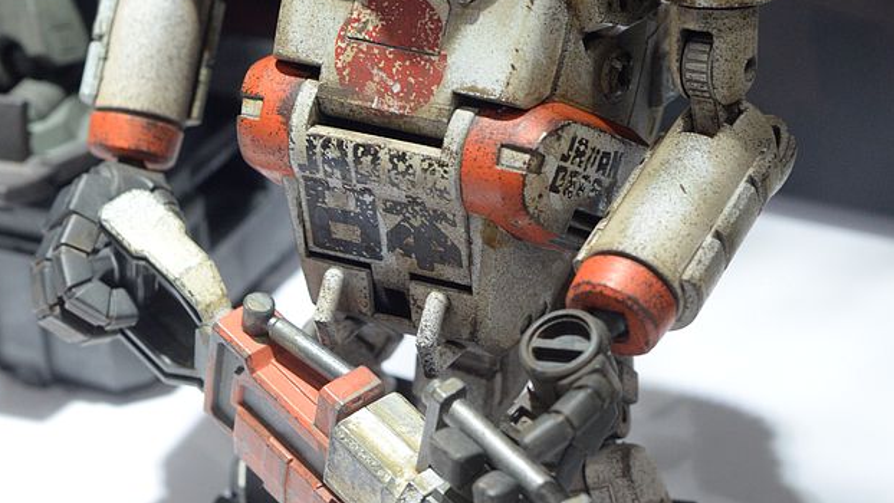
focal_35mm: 101
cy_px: 217
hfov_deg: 21.1
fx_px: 2394
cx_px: 473
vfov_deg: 12.0
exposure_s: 1/100
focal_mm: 50
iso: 2000
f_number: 5.6
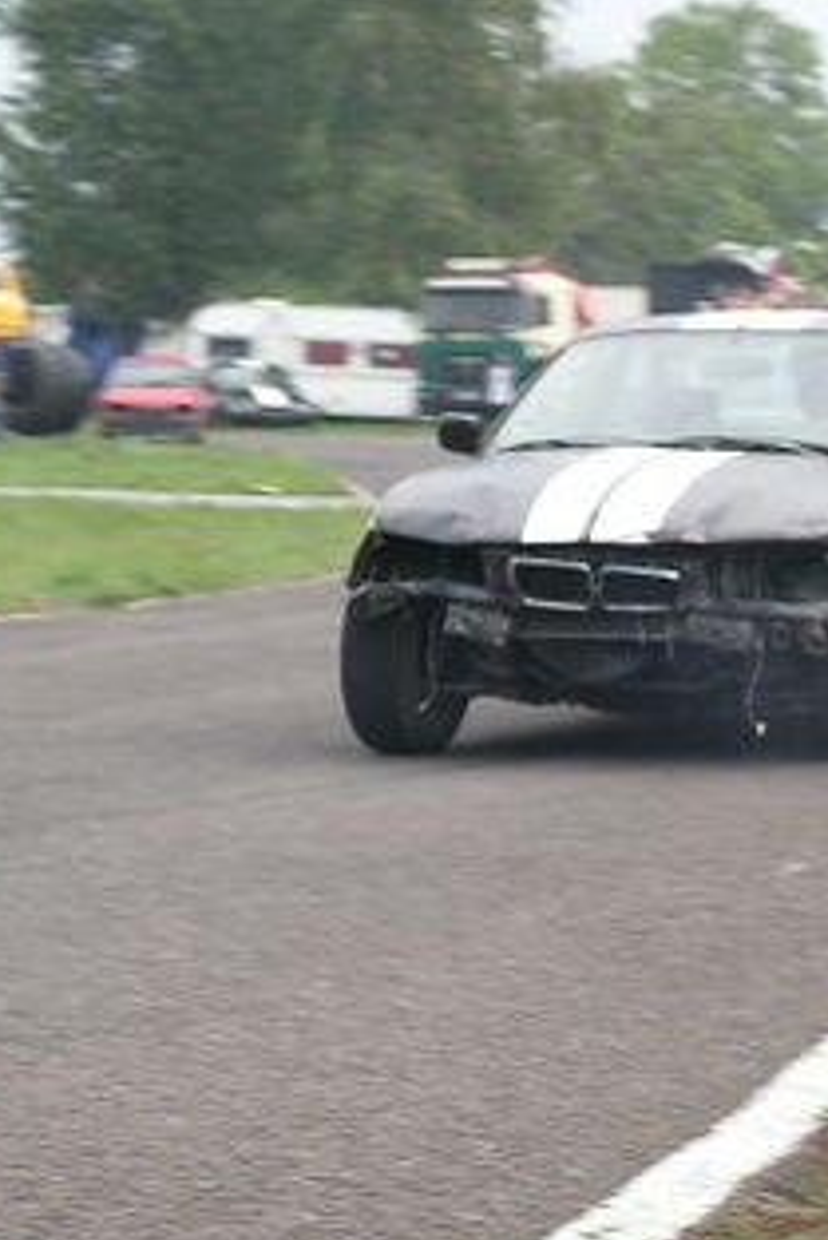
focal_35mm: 133
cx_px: 618
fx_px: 4583
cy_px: 580
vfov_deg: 15.4
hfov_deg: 10.3
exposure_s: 1/100
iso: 64
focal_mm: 13.4
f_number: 3.3
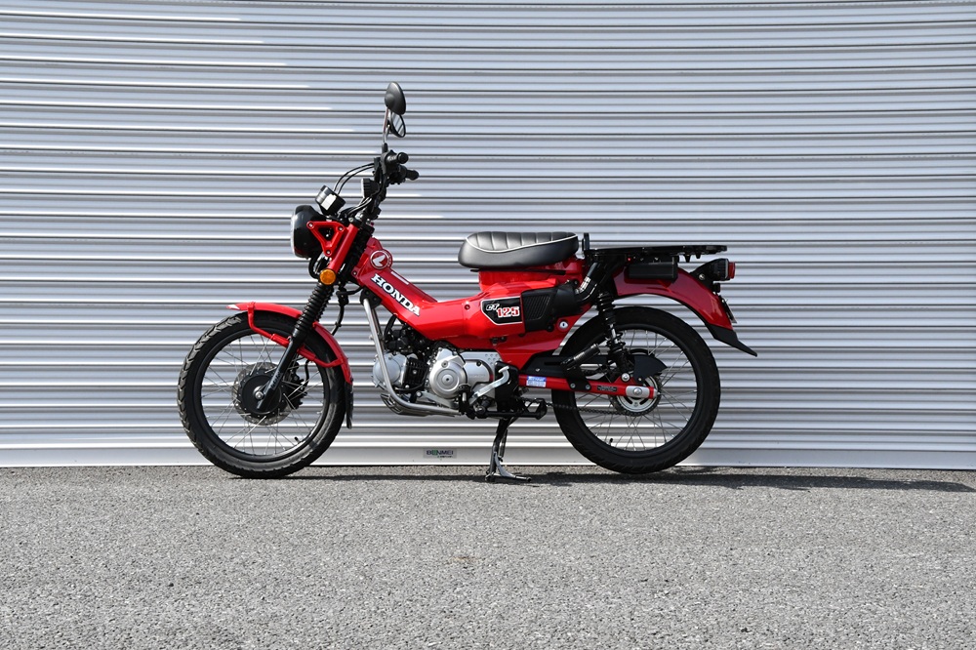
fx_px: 1951
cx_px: 488
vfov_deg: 18.9
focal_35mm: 72
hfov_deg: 28.1
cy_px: 325
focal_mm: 48
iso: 2000
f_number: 14
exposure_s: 1/640
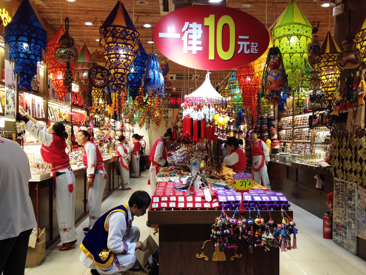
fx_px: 370
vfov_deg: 40.7
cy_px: 138
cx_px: 183
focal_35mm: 35
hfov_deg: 52.6
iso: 50
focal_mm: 4.28
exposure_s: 1/40
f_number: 2.4
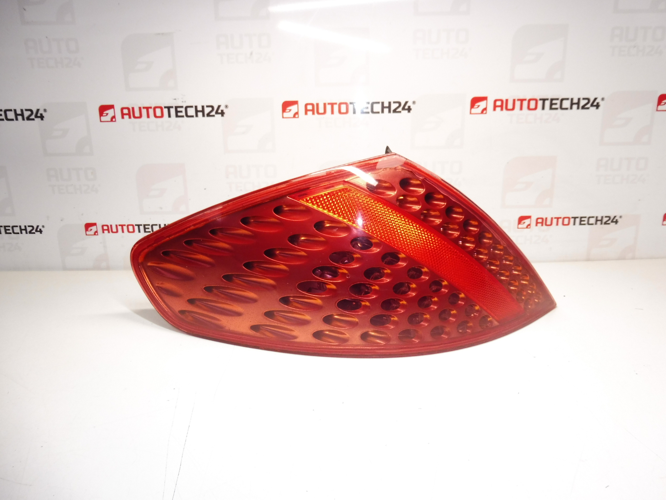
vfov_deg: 56.8
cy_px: 250
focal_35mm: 24
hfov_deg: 71.6
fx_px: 462
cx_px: 333
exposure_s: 1/60
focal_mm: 4.3
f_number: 3.5
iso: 200
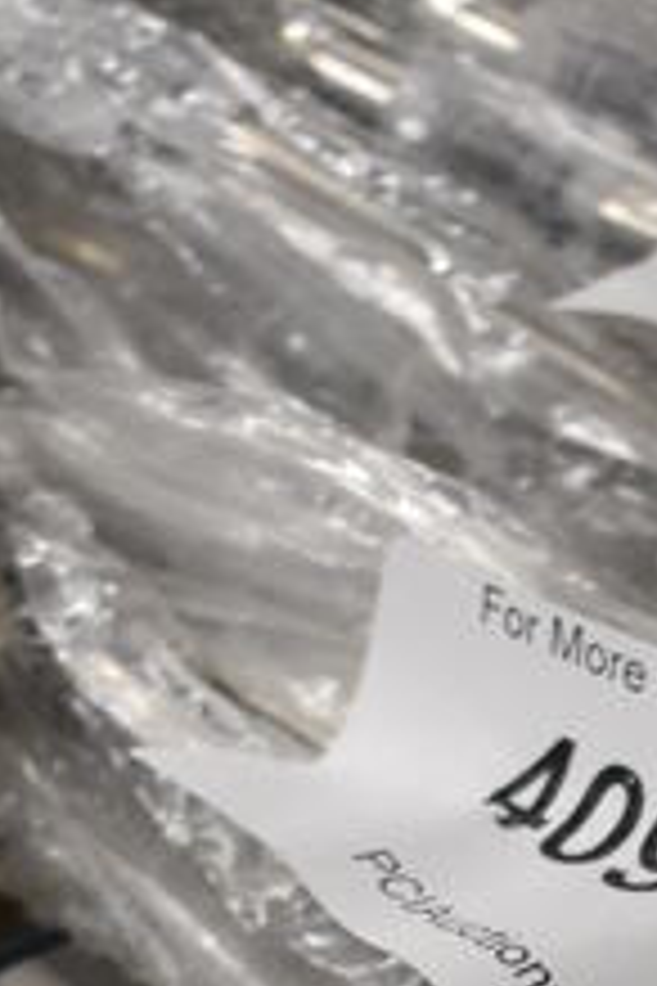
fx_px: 3422
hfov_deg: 10.9
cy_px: 1398
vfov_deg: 15.4
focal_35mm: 125
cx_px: 495
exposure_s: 1/125
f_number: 3.5
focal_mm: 20
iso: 1600
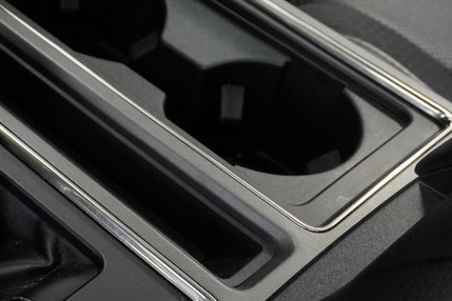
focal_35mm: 86
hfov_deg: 22.0
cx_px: -79
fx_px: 1080
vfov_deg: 15.9
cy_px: 115
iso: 1600
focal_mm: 24
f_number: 5
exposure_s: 1/50
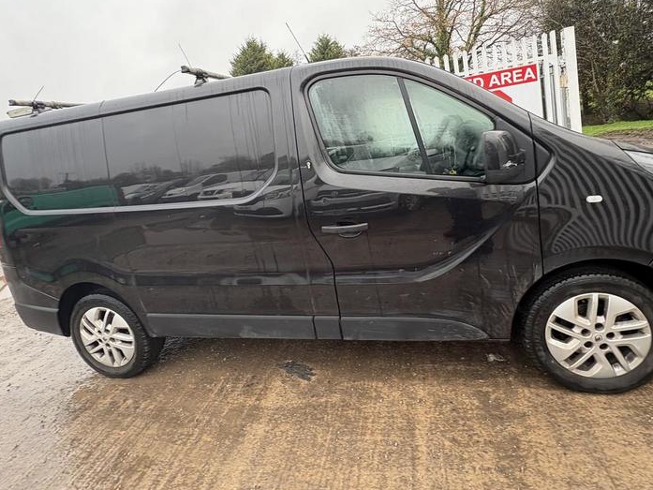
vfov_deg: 70.4
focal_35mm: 18
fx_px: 340
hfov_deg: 87.6
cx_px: 353
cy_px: 183
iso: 80
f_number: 2.2
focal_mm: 2.22
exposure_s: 1/102
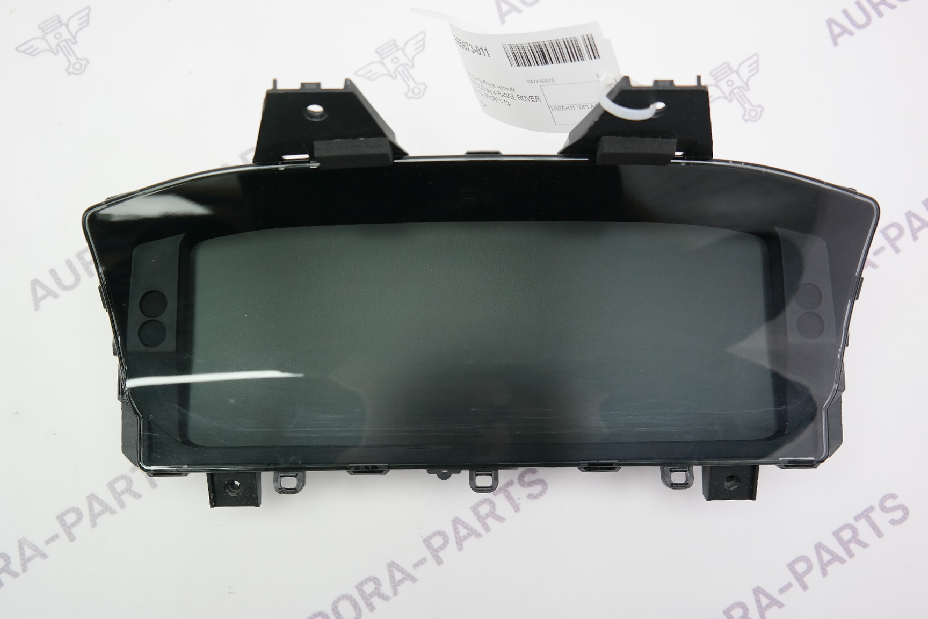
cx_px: 464
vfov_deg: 47.9
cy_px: 310
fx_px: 696
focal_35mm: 27
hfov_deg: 67.4
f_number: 3.5
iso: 200
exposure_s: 1/50
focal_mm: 18
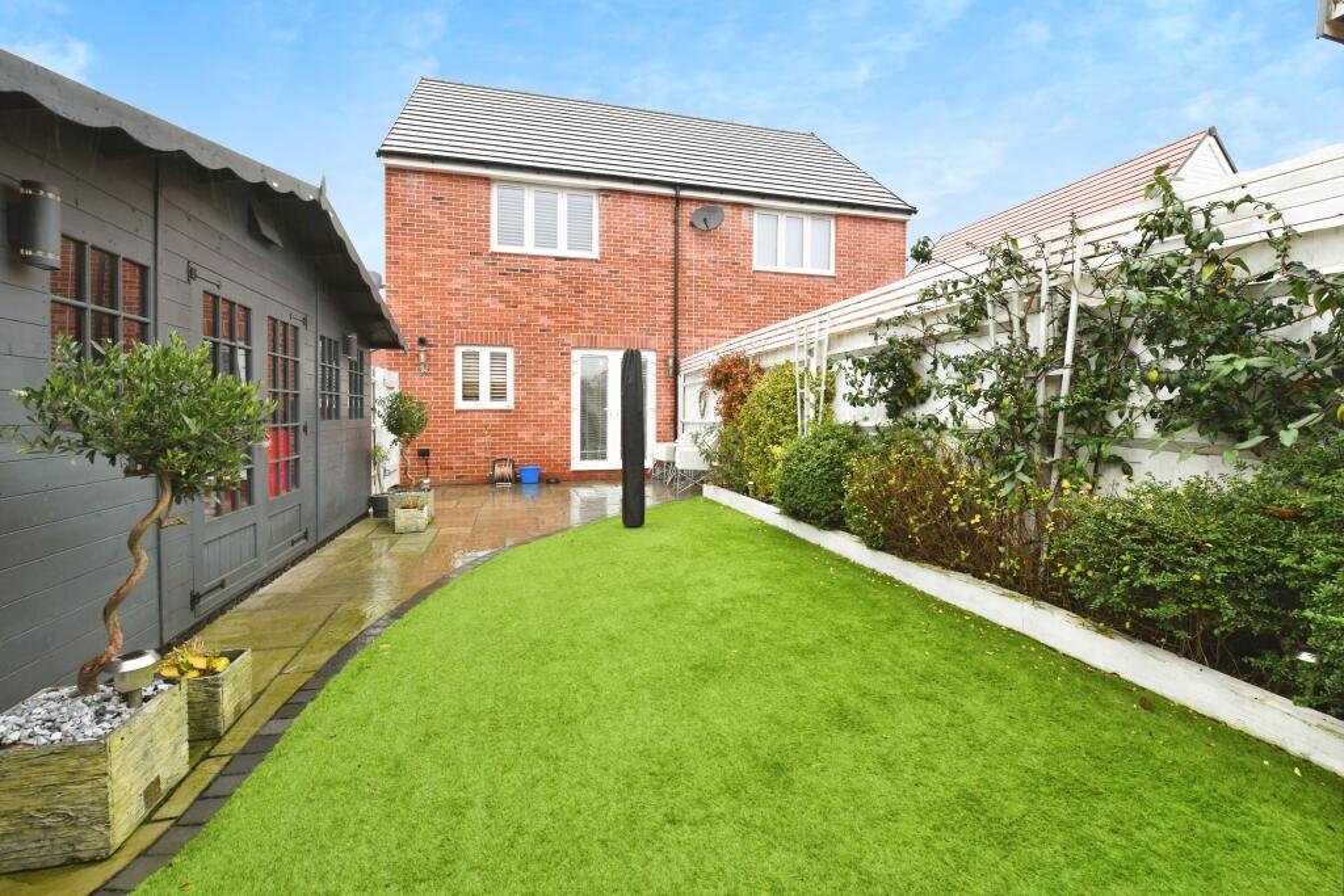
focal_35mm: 15
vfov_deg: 77.3
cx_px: 672
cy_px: 448
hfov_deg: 100.4
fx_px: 560
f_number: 10
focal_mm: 15
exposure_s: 1/50
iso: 800
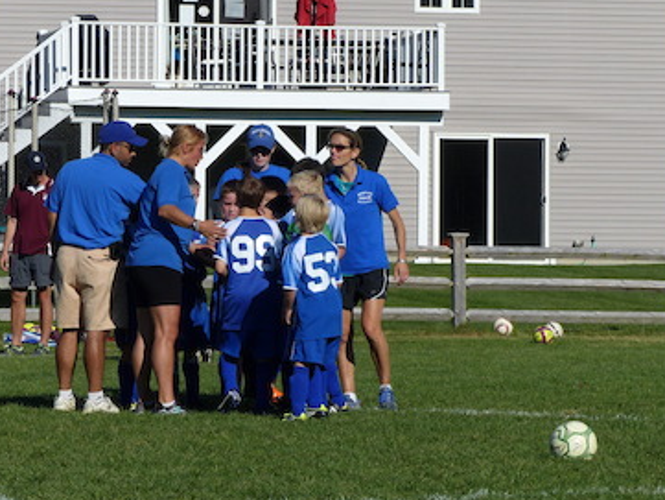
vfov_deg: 6.3
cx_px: 262
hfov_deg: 8.4
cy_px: 229
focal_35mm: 236
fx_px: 4535
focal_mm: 28.7
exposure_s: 1/1600
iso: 100
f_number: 4.5
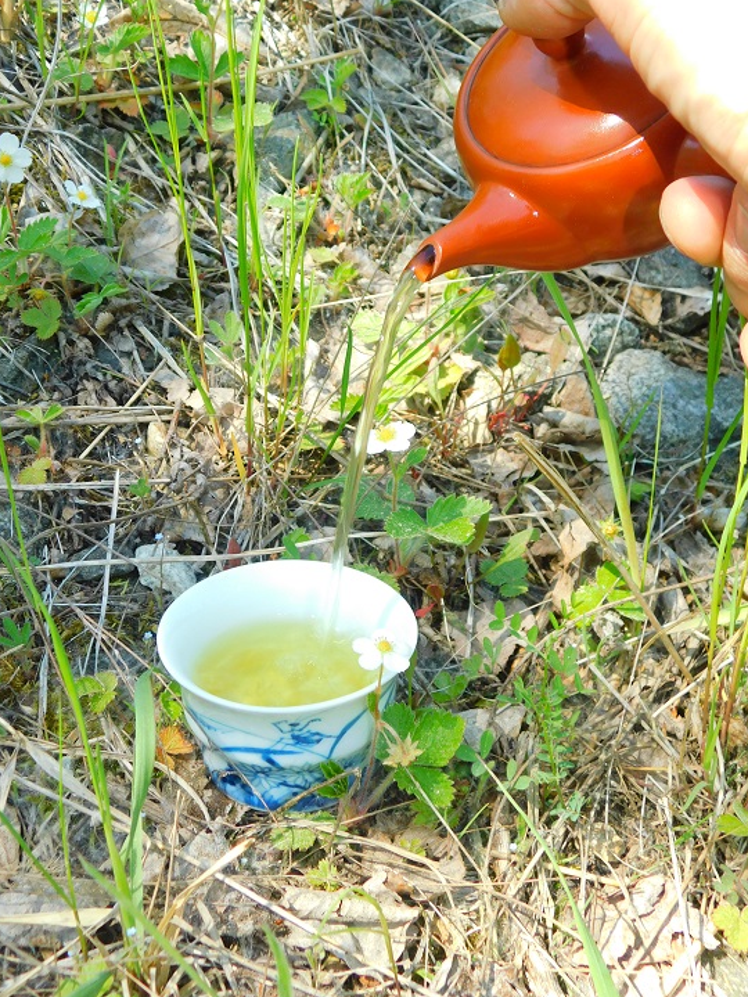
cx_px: 345
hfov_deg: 29.1
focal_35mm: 50
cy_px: 449
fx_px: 1441
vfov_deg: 38.1
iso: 125
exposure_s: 1/50
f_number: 7.4
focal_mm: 8
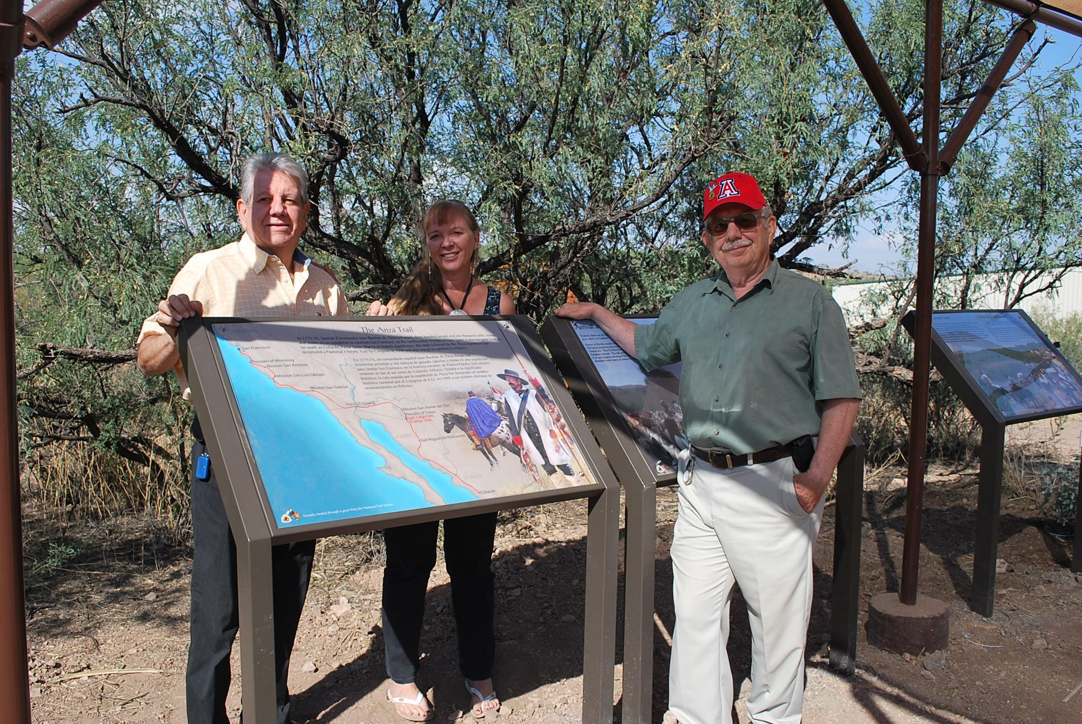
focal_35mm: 30
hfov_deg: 61.9
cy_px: 362
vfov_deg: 43.7
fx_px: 903
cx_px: 541
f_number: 8
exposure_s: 1/250
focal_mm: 20
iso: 100
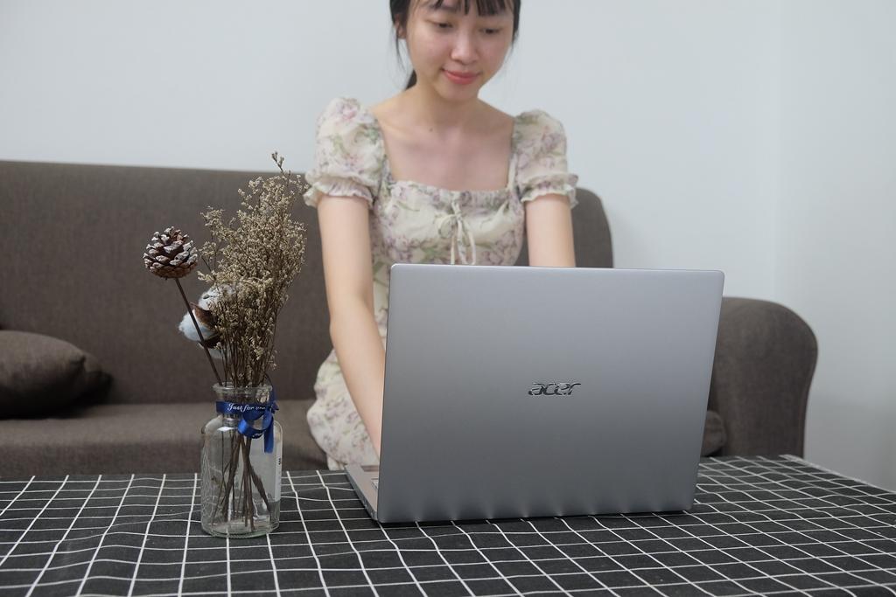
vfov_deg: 36.9
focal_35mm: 36
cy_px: 298
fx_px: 896
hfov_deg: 53.1
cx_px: 448
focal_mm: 24.3
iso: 500
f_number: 3.6
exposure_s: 1/50
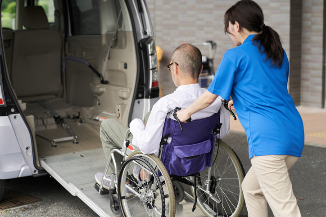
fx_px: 770
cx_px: 163
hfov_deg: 23.9
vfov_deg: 16.1
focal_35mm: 85
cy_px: 108
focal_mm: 85
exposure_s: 1/1000
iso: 250
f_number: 2.8
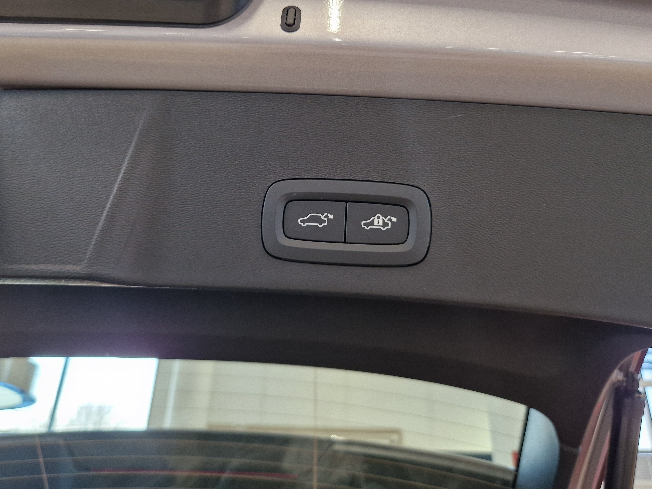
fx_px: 565
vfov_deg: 46.3
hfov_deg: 60.0
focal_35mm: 30
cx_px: 331
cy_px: 174
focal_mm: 5.4
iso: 200
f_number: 1.8
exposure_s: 1/120
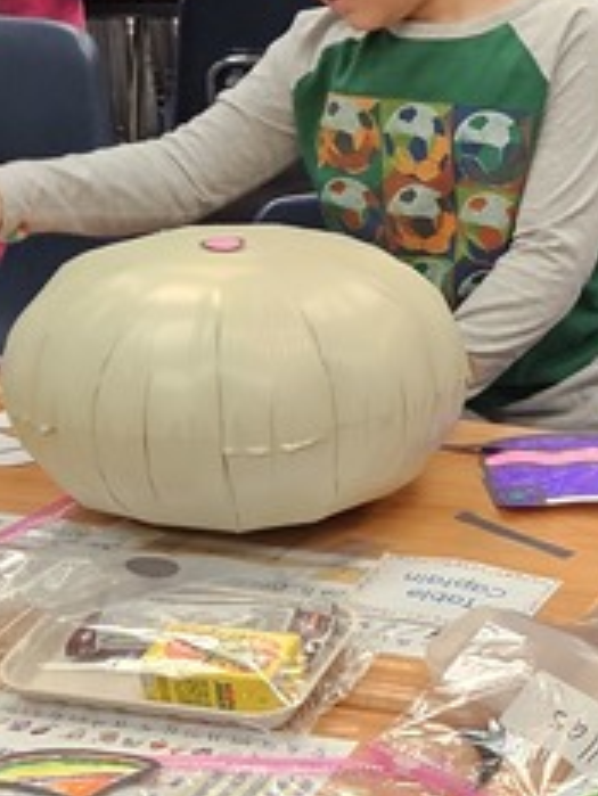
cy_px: 393
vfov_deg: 19.4
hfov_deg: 13.9
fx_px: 2324
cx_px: 865
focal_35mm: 101
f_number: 1.8
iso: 200
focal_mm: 5.4
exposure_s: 1/120
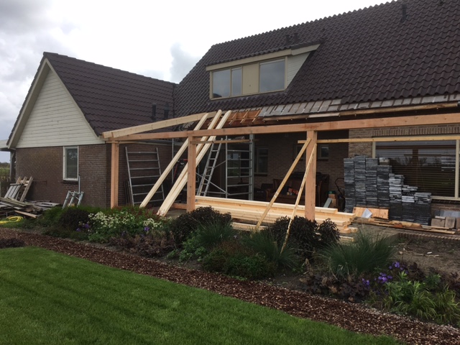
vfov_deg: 48.2
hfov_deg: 61.7
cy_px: 172
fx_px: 385
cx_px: 230
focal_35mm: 29
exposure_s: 1/620
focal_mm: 4.15
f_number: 2.2
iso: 25
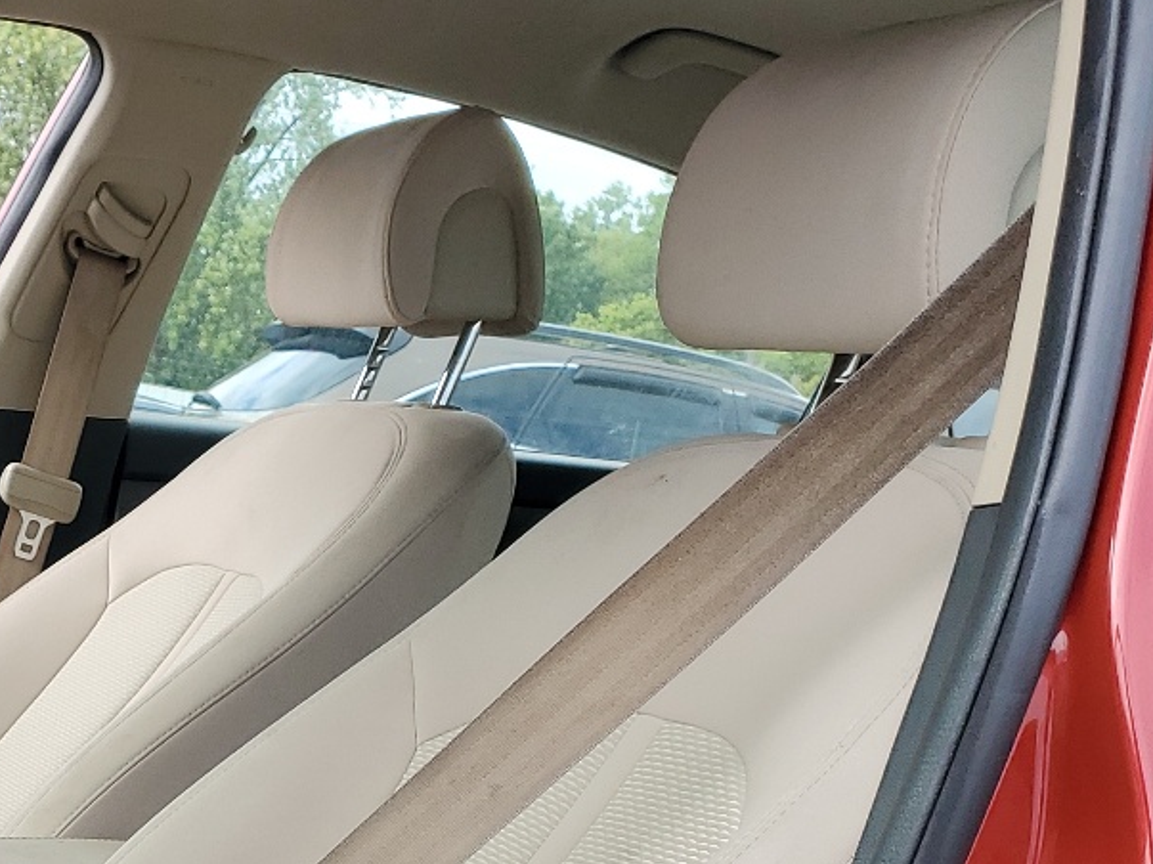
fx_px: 2298
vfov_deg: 20.8
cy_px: 810
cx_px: -25
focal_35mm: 69
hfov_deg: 26.5
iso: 50
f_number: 1.5
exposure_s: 1/588
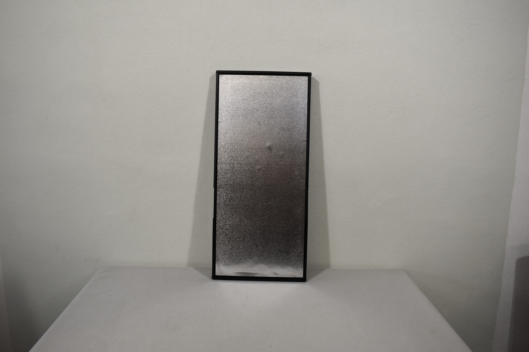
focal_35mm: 30
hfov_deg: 61.9
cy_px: 176
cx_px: 264
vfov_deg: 43.6
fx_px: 441
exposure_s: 1/125
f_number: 5.6
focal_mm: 20
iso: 250
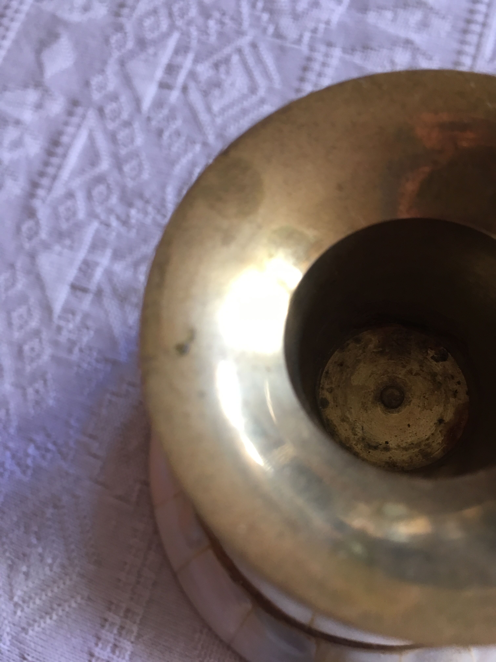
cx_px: 248
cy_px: 331
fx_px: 554
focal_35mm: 29
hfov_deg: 48.2
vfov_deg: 61.7
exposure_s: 1/33
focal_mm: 4.15
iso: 125
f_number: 2.2
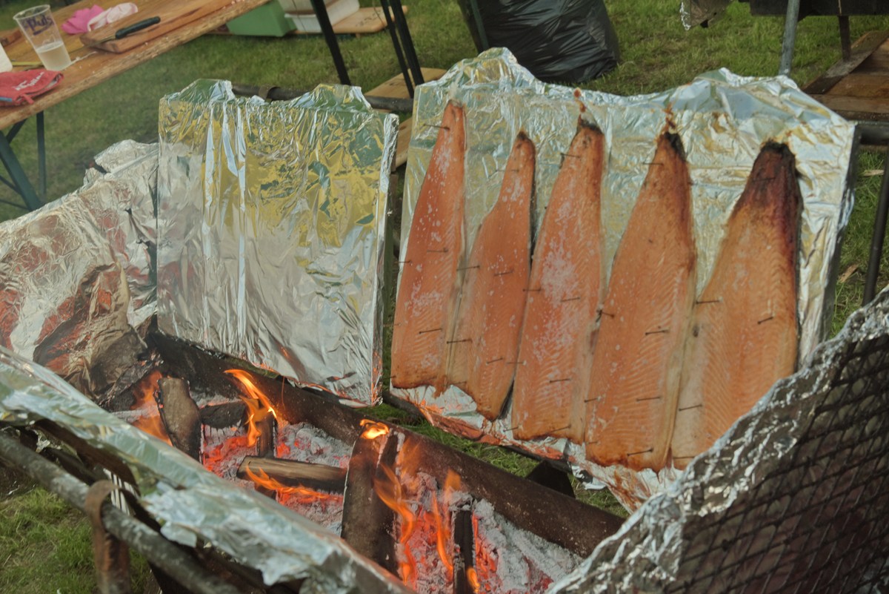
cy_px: 297
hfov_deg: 42.7
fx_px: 1136
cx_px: 444
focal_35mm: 46
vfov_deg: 29.3
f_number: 5.6
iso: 250
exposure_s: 1/15
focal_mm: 46
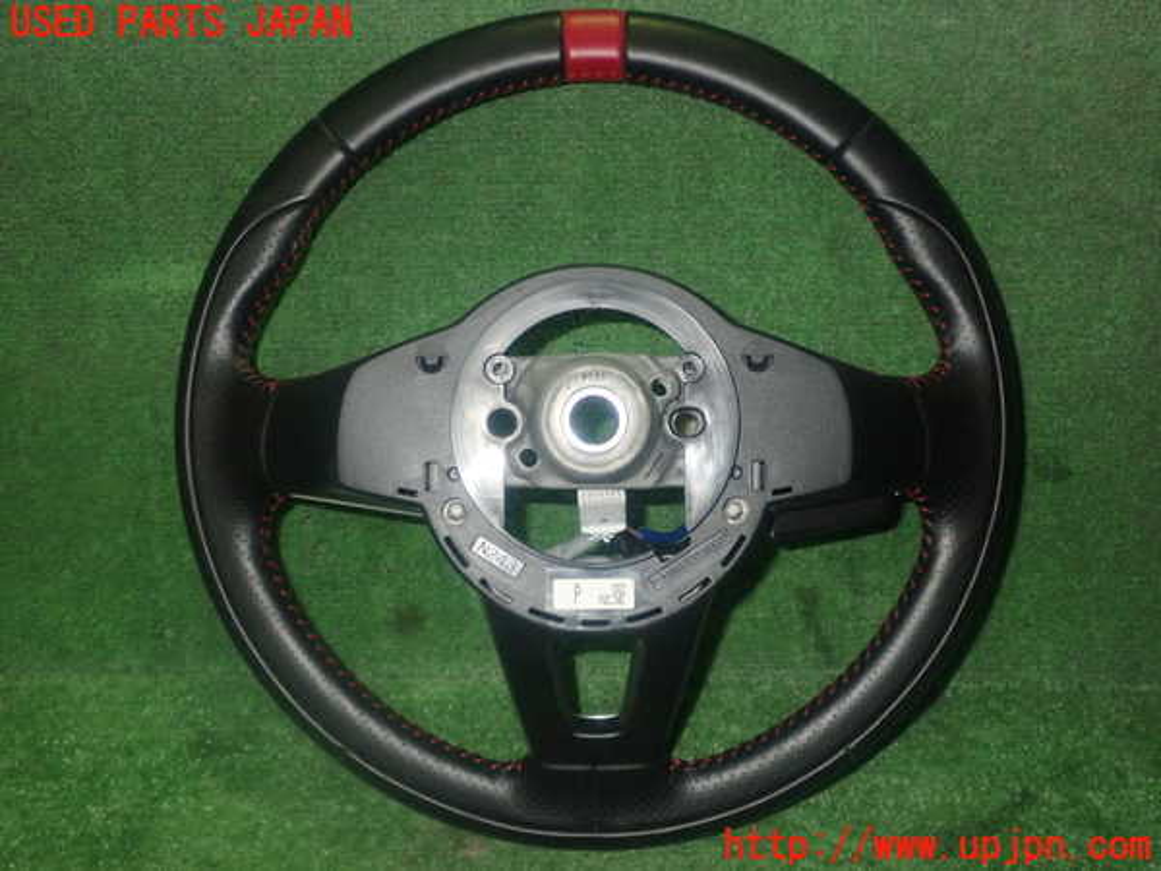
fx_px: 1207
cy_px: 436
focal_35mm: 36
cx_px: 580
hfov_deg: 51.4
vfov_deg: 39.7
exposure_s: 1/40
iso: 800
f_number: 7.1
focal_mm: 6.37
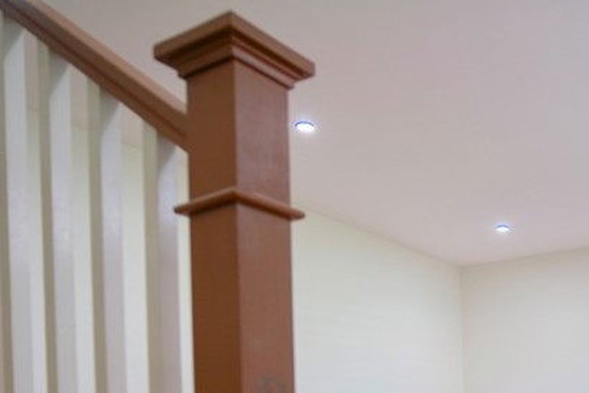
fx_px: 687
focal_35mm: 42
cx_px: 526
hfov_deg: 42.7
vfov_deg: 28.5
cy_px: 447
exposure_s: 1/50
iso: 125
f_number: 2.8
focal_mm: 17
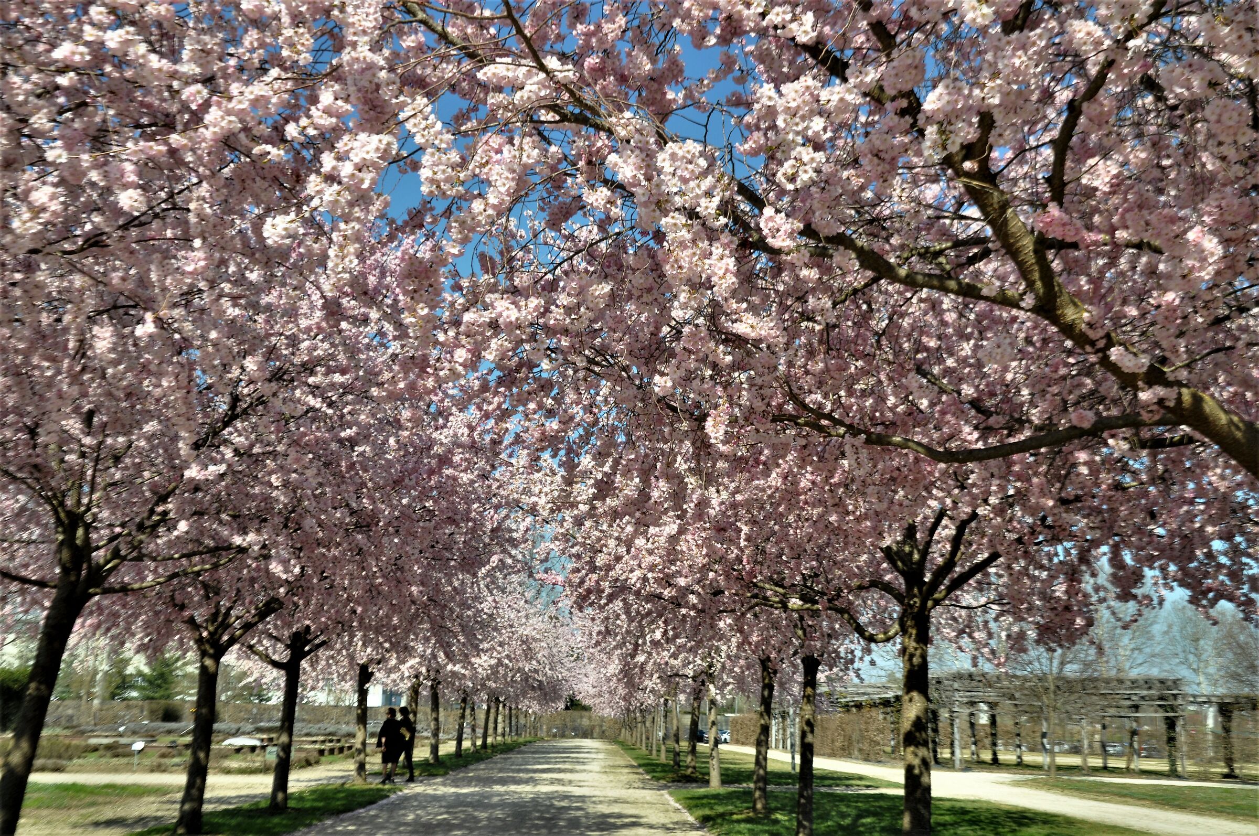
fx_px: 1467
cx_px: 630
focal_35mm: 42
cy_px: 418
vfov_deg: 31.8
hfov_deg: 46.4
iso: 200
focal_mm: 28
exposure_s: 1/350
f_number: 9.5
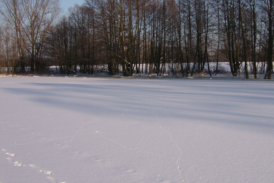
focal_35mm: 45
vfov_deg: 29.9
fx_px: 342
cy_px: 95
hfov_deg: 43.4
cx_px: 165
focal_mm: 5.95
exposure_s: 1/353
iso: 50
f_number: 5.8
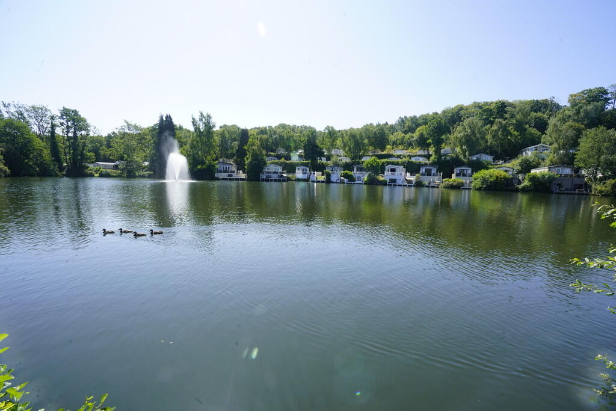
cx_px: 308
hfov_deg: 96.7
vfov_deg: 73.8
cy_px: 206
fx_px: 274
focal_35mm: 16
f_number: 16
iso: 250
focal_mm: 16
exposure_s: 1/60
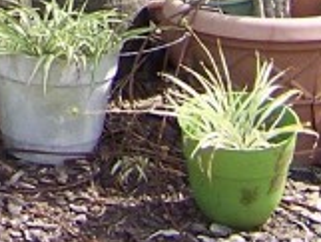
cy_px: -442
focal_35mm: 229
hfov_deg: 8.1
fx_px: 2125
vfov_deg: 6.1
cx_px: -369
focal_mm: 5.85
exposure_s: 1/320
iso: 64
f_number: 2.8
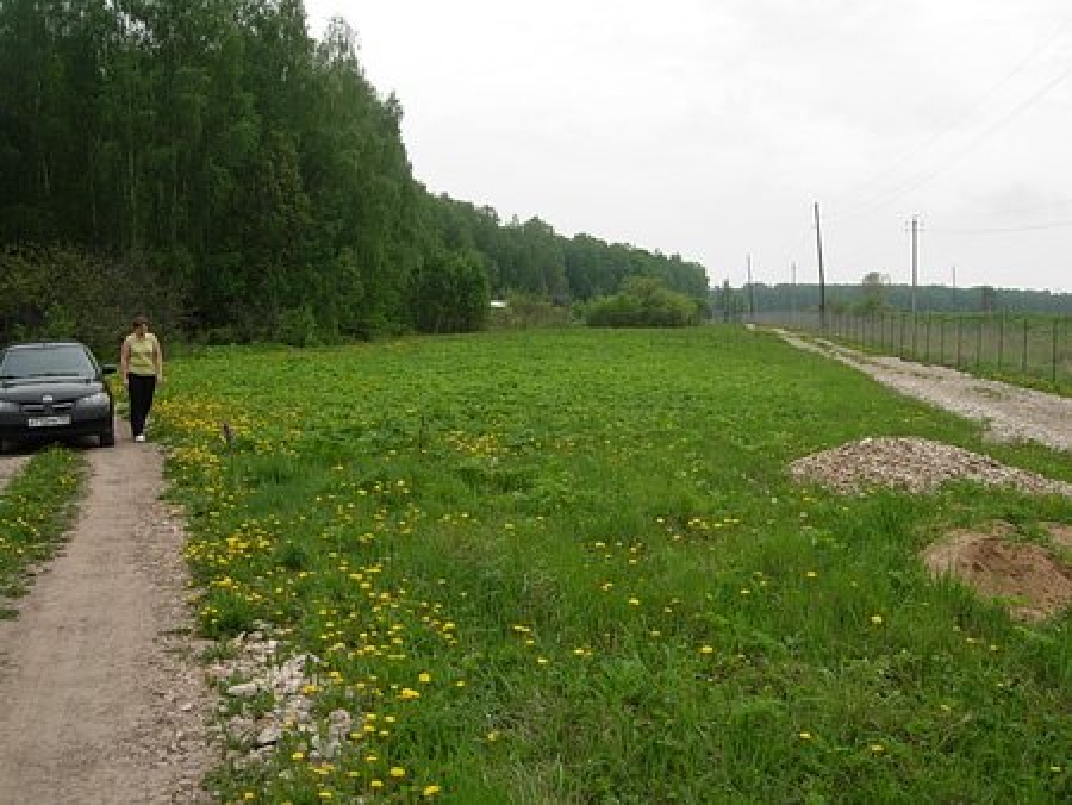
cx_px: 536
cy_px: 402
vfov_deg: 39.7
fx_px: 1115
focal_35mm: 36
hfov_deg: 51.3
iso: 50
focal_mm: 7.5
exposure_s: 1/256
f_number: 5.4
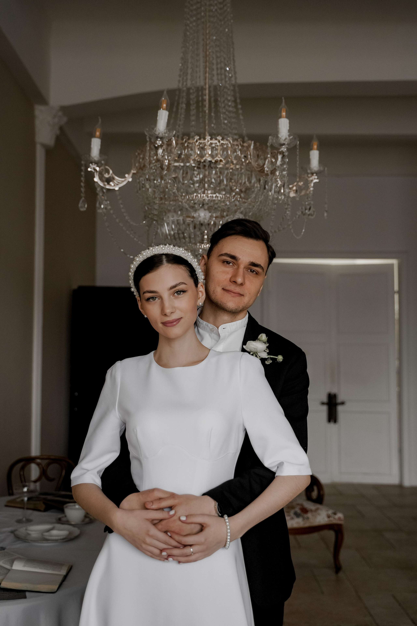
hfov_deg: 33.4
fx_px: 695
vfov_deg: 48.5
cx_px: 208
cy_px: 313
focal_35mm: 40
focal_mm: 40
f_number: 2.8
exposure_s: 1/500
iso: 800
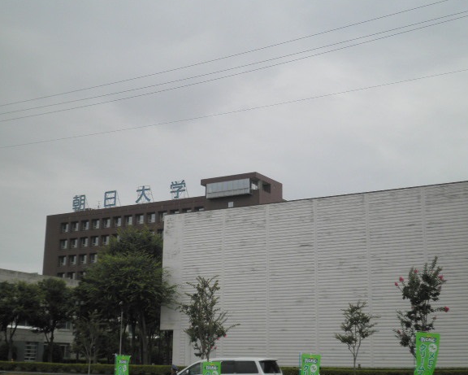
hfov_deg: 36.6
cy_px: 190
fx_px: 707
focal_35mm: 51
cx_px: 245
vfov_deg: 29.7
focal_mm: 8.3
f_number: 3.4
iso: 64
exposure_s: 1/320
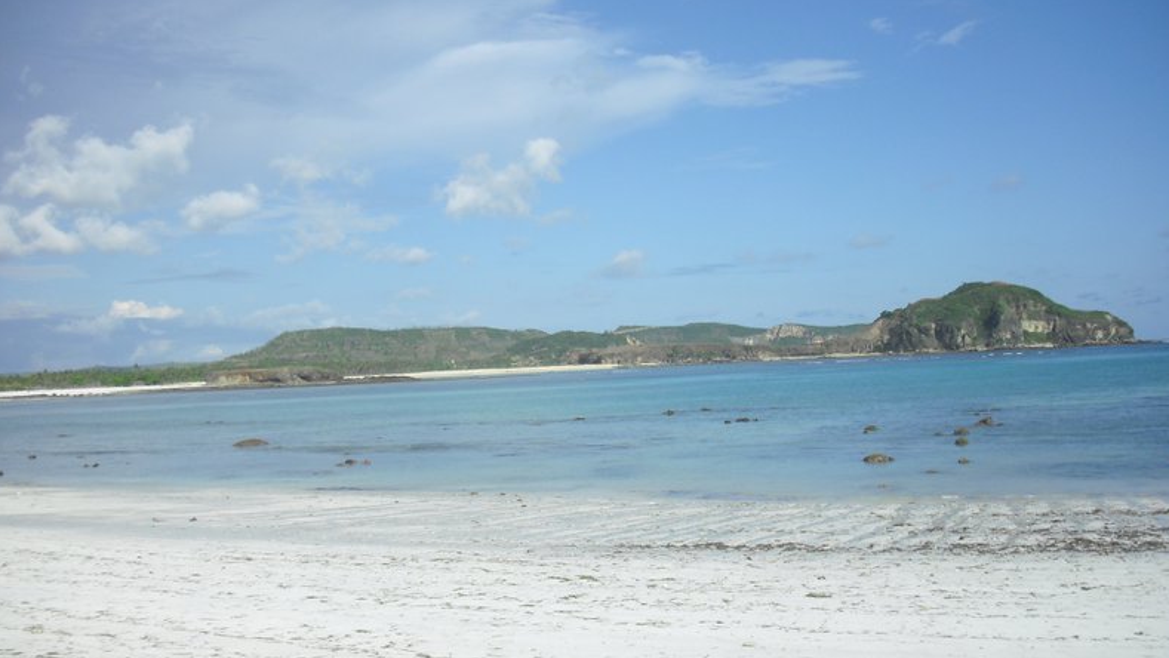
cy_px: 344
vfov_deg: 28.4
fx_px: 1302
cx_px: 588
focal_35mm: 42
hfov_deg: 48.4
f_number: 8
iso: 100
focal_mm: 6.2
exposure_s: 1/400
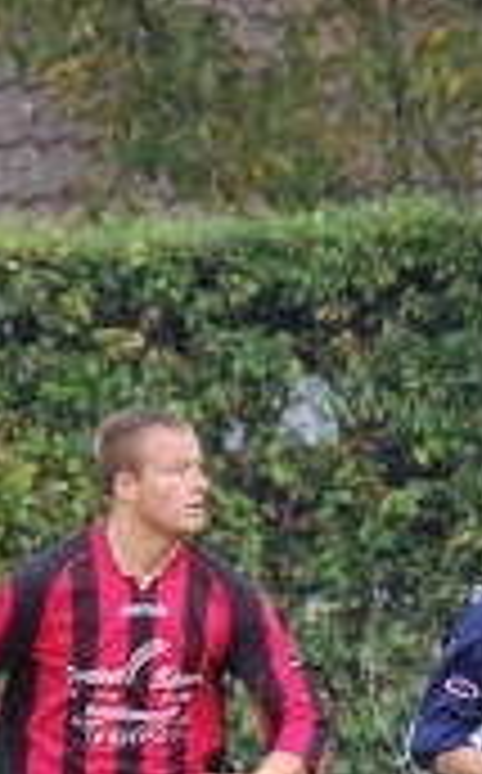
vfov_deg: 2.3
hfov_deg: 1.4
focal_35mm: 934
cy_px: 747
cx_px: 158
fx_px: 19692
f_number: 5.6
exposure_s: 1/500
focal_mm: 175
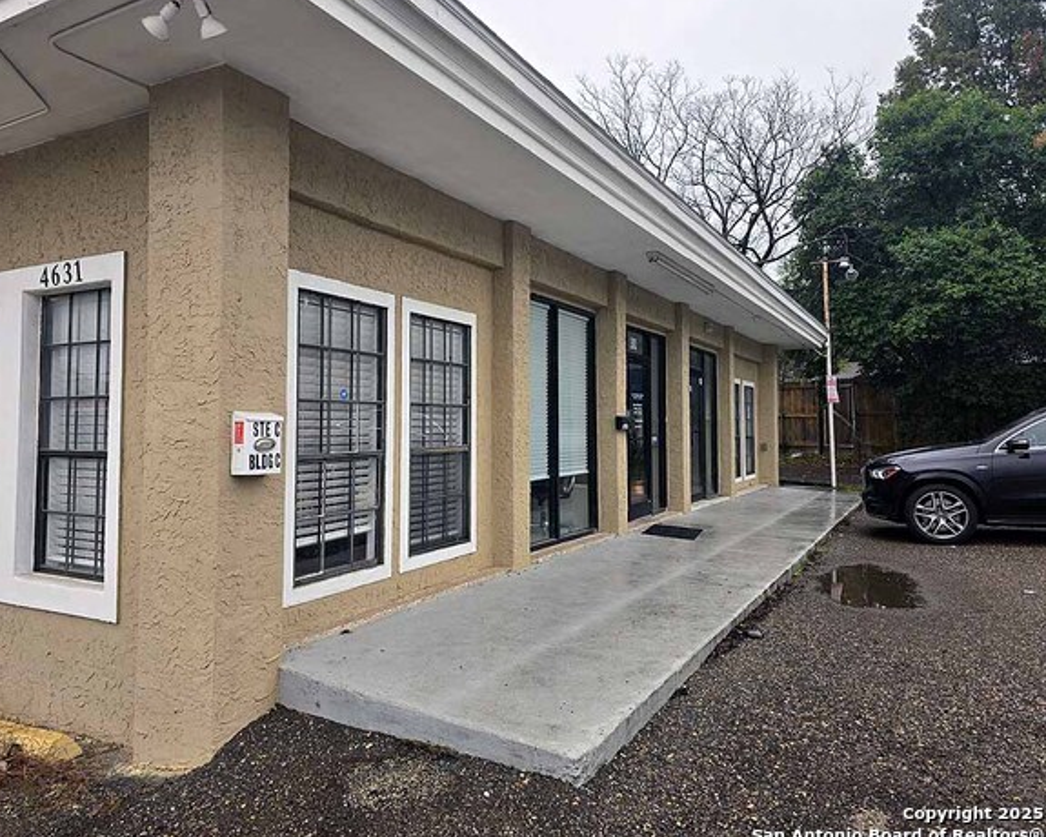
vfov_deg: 56.8
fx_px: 774
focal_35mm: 25
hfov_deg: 67.9
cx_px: 466
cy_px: 409
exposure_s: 1/180
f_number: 1.7
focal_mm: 6.3
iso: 12
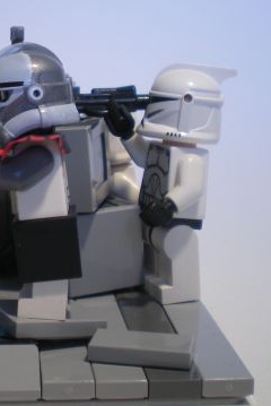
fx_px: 890
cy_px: 174
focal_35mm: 79
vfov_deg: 25.6
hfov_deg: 17.0
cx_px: 16
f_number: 3.1
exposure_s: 1/69.4
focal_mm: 6.3
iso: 78
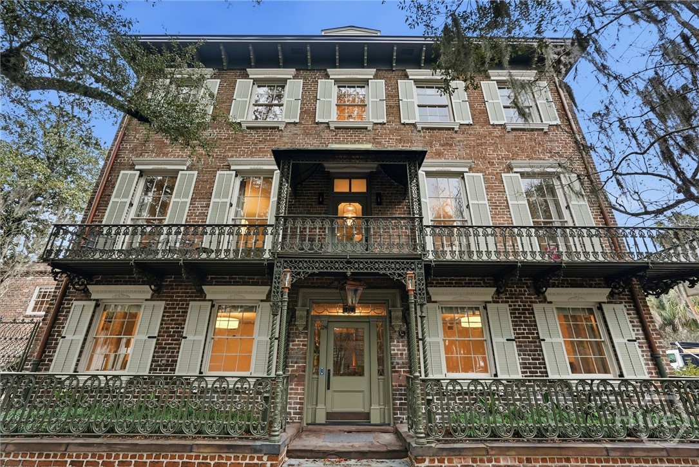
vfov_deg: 73.8
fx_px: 311
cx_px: 350
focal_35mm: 16
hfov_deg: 96.7
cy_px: 234
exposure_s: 1/200
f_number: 9
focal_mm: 16
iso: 320
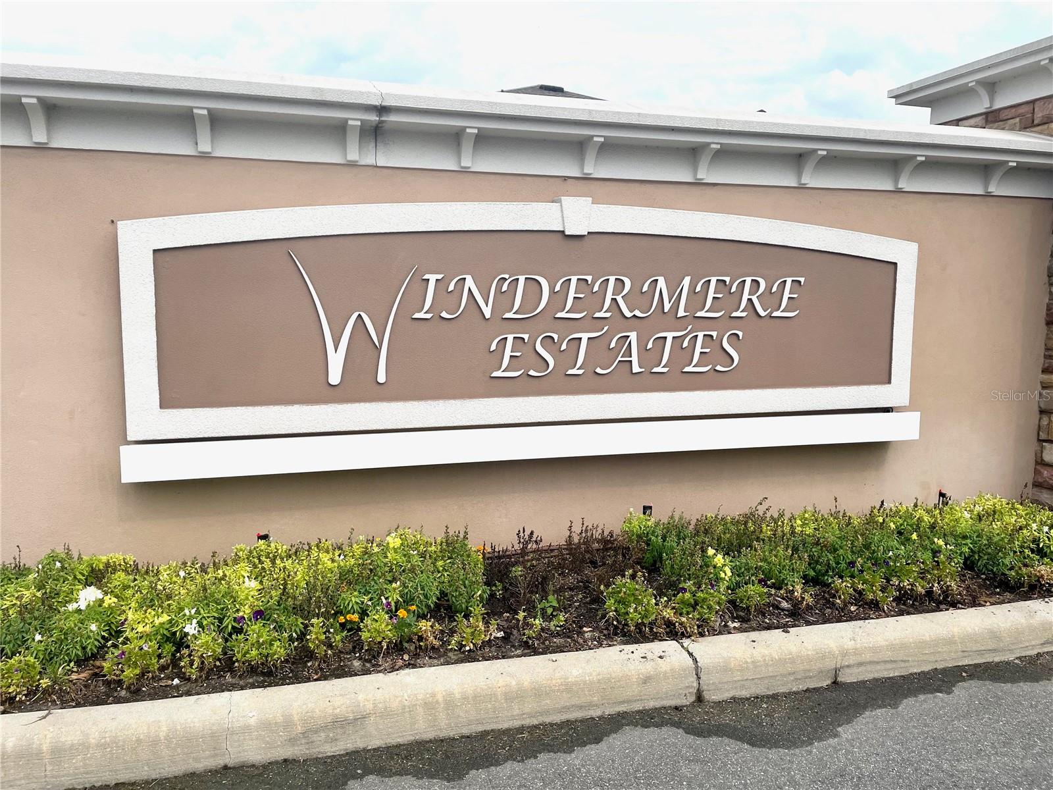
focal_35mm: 26
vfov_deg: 53.1
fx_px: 791
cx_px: 526
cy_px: 395
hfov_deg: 67.3
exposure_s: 1/4000
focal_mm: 4.2
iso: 50
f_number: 1.6
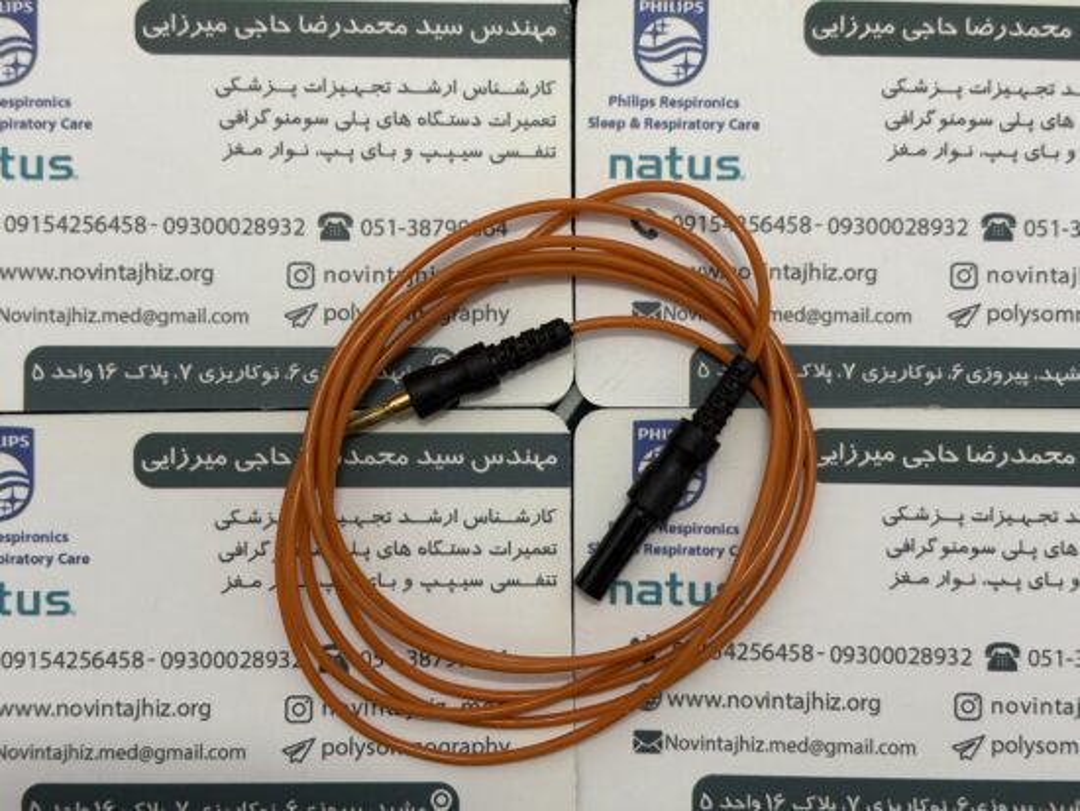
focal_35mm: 52
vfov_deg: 28.1
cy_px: 406
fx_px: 1623
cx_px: 540
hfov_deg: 36.8
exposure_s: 1/50
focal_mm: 5.96
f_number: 1.6
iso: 50
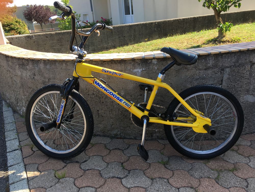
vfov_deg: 48.2
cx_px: 128
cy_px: 96
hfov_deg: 61.7
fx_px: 214
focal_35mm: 29
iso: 25
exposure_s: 1/371
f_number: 2.2
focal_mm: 4.15
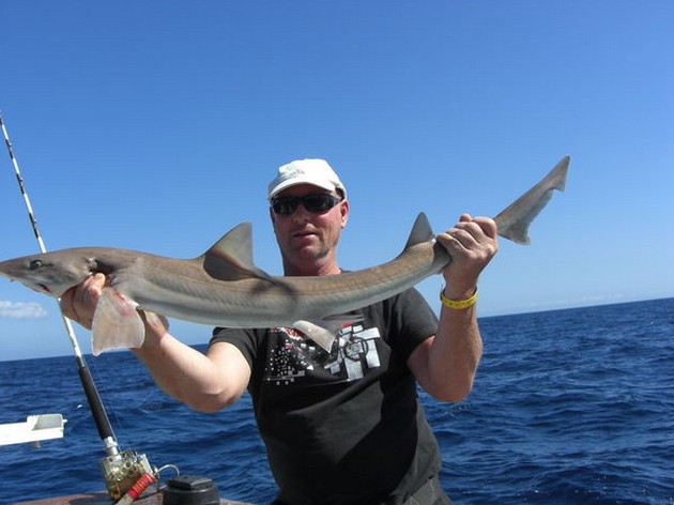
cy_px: 252
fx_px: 740
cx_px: 337
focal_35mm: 38
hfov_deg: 49.0
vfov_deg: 37.7
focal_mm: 7.9
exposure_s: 1/200
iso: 80
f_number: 8
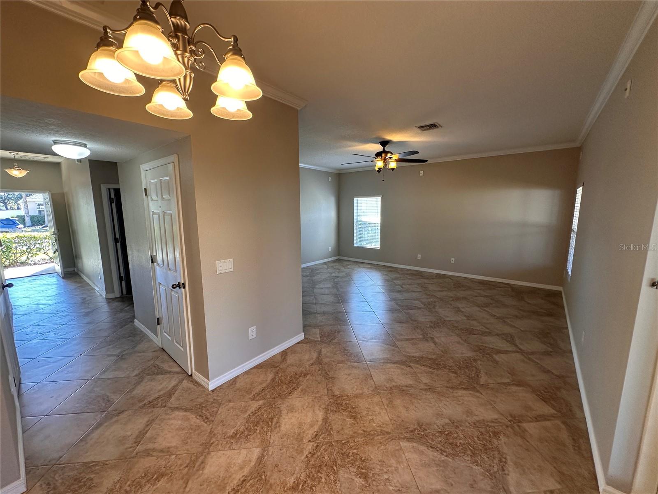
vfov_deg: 85.7
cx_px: 329
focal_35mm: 14
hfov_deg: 102.1
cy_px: 247
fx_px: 266
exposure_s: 1/120
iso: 160
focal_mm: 2.22
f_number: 2.2
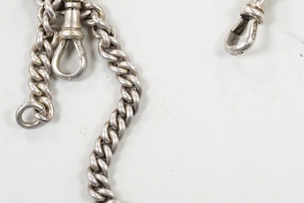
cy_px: 83
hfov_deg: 13.9
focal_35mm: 147
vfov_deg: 9.4
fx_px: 1242
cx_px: 256
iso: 2500
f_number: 3.5
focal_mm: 30
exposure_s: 1/400
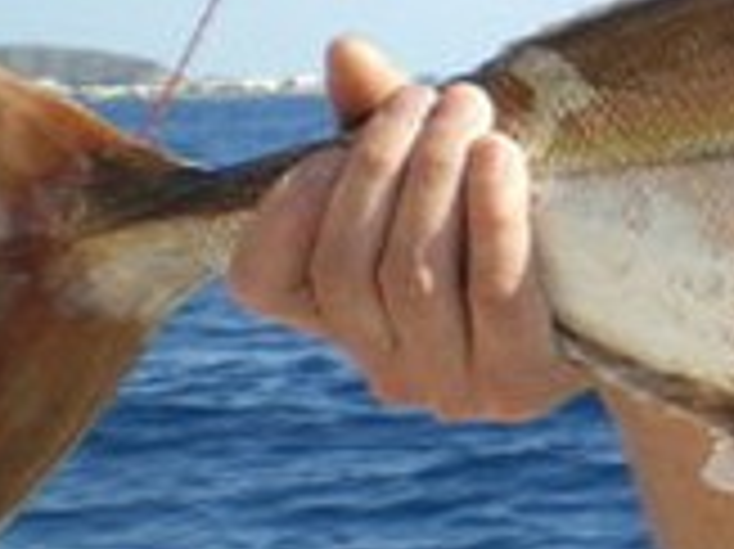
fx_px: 2945
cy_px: -22
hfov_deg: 13.1
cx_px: 1247
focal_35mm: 139
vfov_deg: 10.6
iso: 50
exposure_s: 1/250
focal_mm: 6.3
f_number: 4.6
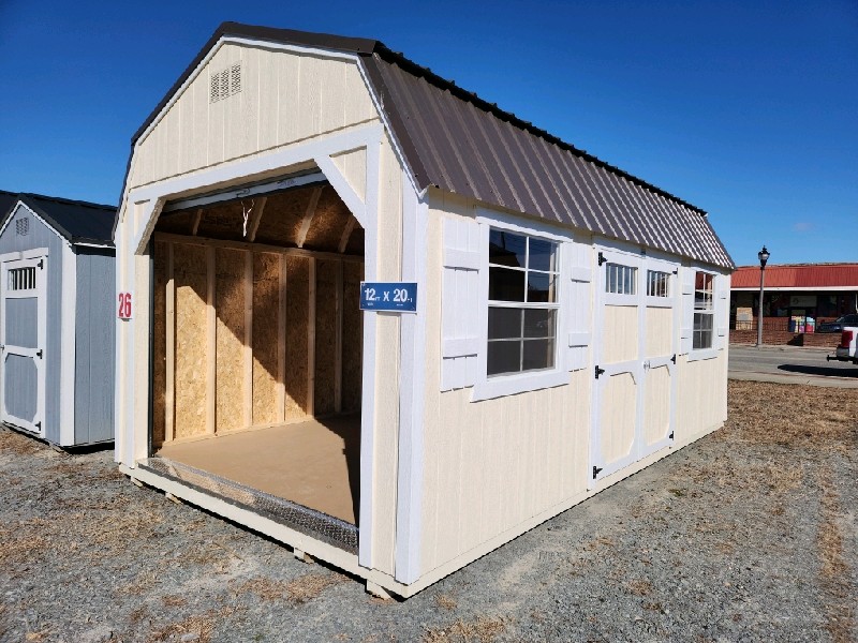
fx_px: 570
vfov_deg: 58.9
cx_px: 429
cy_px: 322
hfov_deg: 73.9
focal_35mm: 23
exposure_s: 1/5000
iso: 20
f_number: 1.8
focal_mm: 5.4
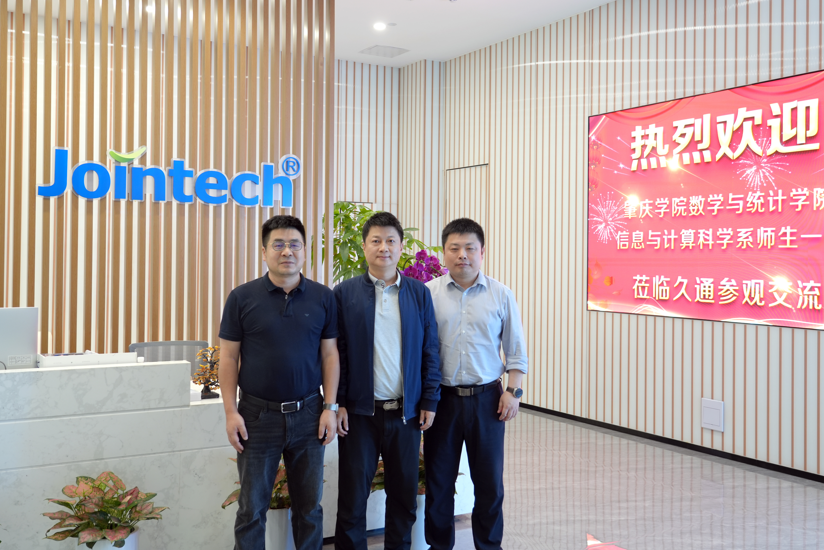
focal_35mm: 36
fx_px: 824
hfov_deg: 53.1
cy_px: 248
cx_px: 427
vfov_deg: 36.8
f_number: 4
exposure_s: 1/30
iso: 400
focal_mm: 31
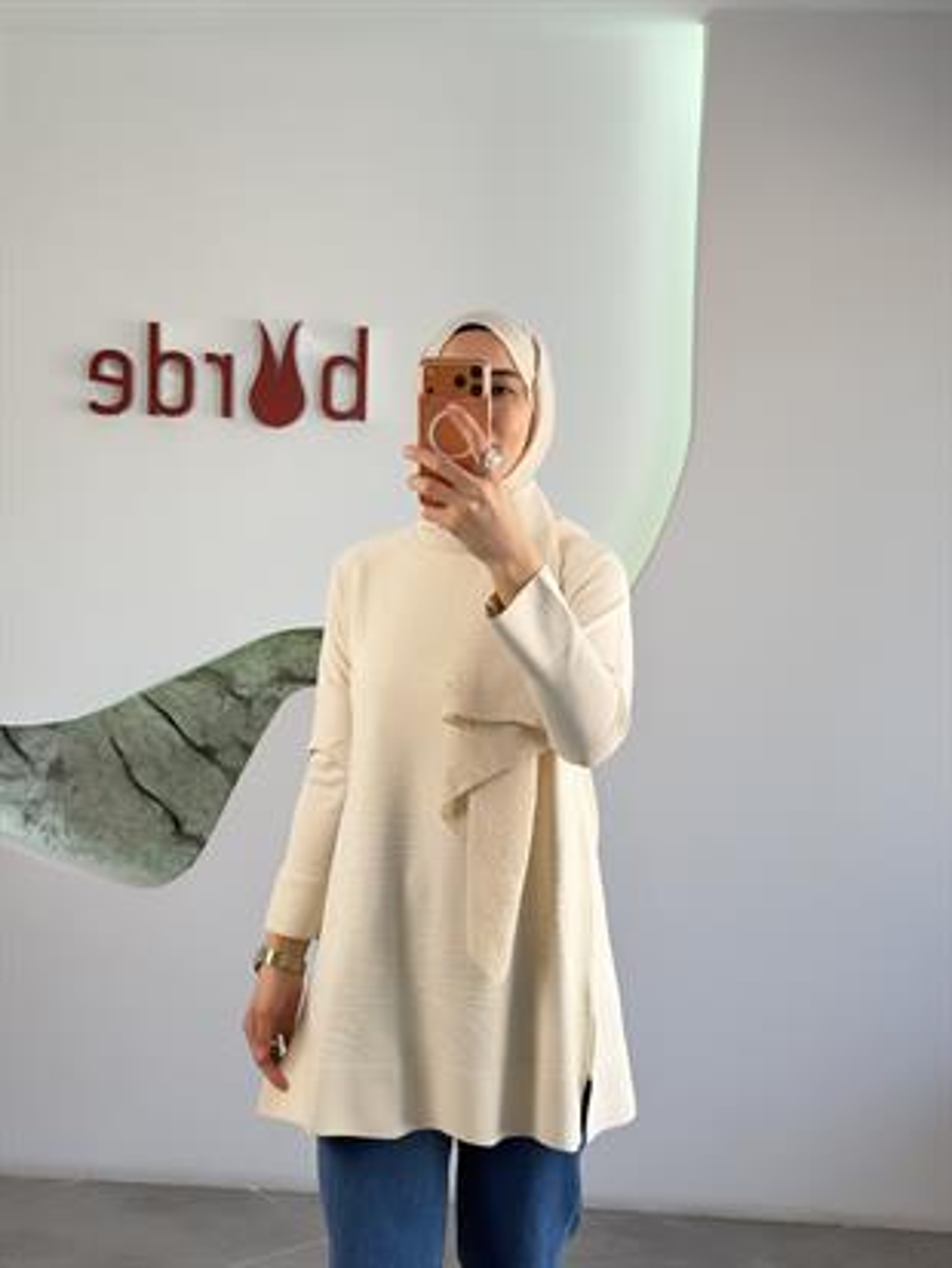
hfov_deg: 30.3
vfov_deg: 39.6
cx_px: 476
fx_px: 1759
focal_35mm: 48
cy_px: 634
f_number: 1.78
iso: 50
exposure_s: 1/129
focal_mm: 6.76
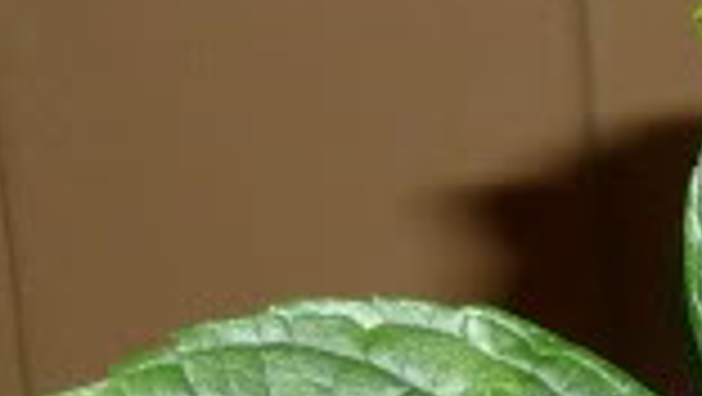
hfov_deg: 10.1
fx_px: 3819
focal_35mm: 205
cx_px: 1116
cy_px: 724
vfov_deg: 5.8
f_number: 3.6
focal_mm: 5.6
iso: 100
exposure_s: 1/30
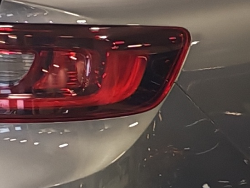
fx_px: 1718
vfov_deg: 6.2
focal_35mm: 238
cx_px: 204
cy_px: 151
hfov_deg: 8.3
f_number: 1.9
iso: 80
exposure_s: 1/100
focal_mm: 6.12
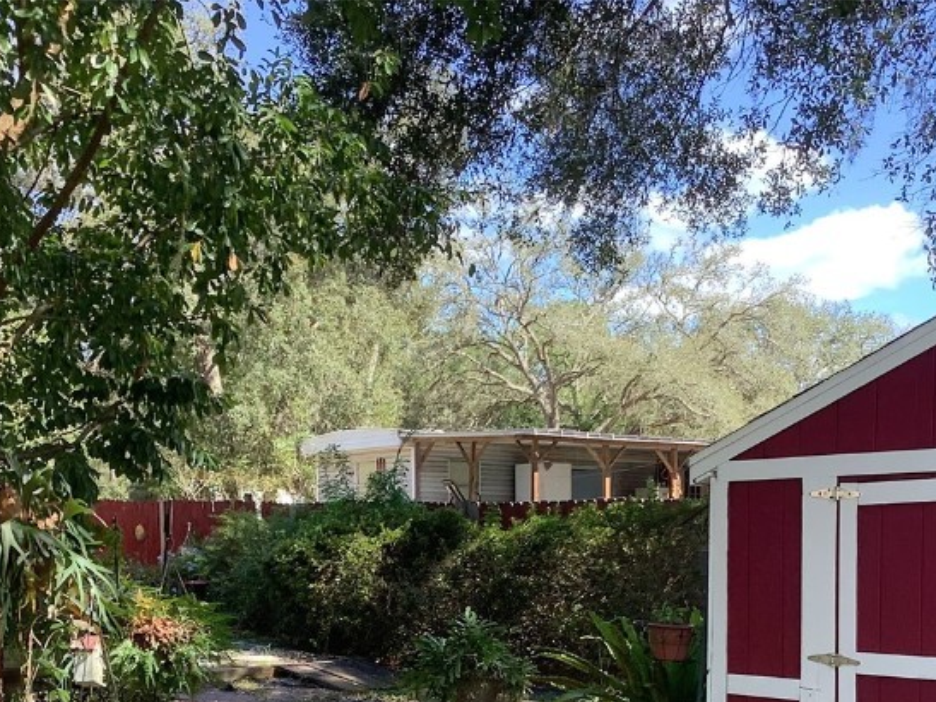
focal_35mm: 58
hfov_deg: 33.2
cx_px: 512
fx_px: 1568
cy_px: 656
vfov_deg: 24.4
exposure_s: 1/112
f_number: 2.4
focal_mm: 3.3
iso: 25
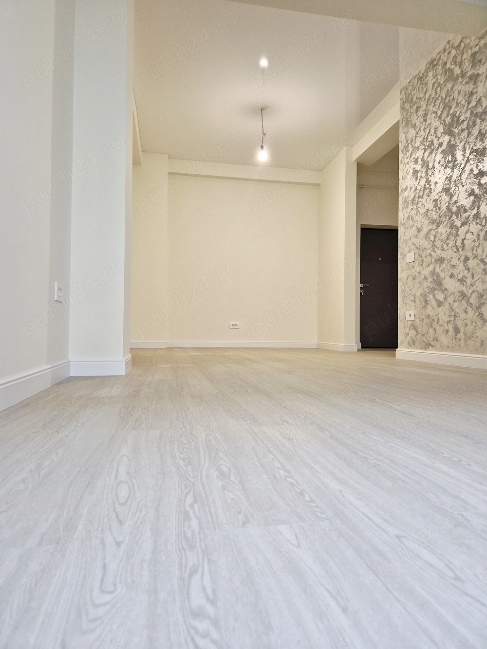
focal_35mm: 23
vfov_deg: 73.9
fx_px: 432
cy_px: 324
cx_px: 244
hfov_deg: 58.9
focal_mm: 5.4
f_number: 1.8
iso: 250
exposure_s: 1/100
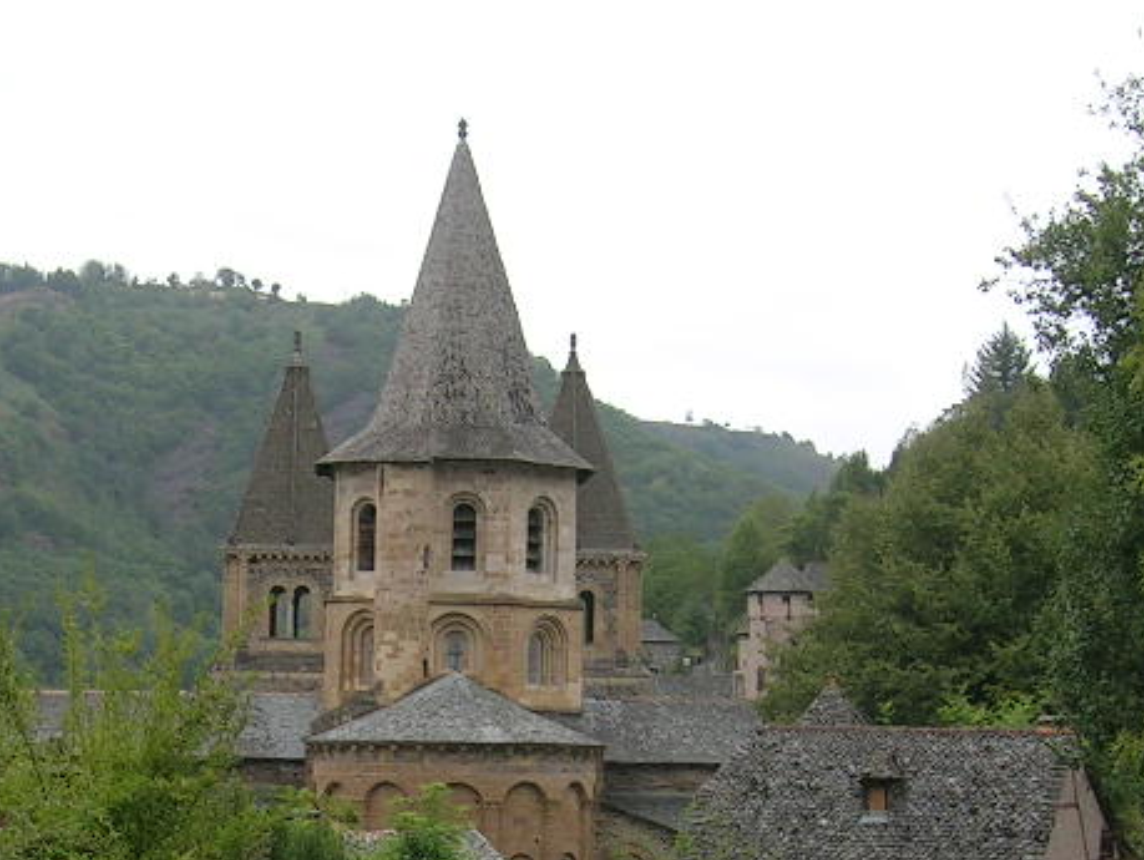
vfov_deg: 18.5
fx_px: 2580
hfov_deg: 25.0
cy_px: 830
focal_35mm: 78
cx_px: 454
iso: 50
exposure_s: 1/156
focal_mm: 5.4
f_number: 4.8
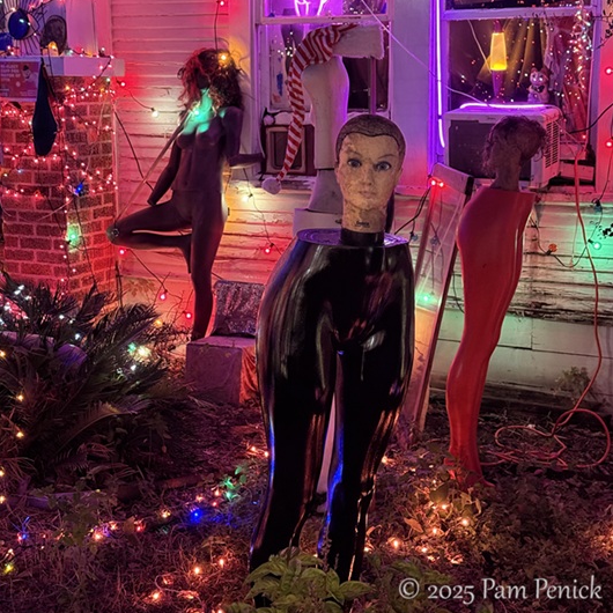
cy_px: 222
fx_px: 1142
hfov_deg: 30.0
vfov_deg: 29.9
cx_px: 307
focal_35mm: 57
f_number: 1.78
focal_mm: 6.76
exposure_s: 1/24
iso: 640
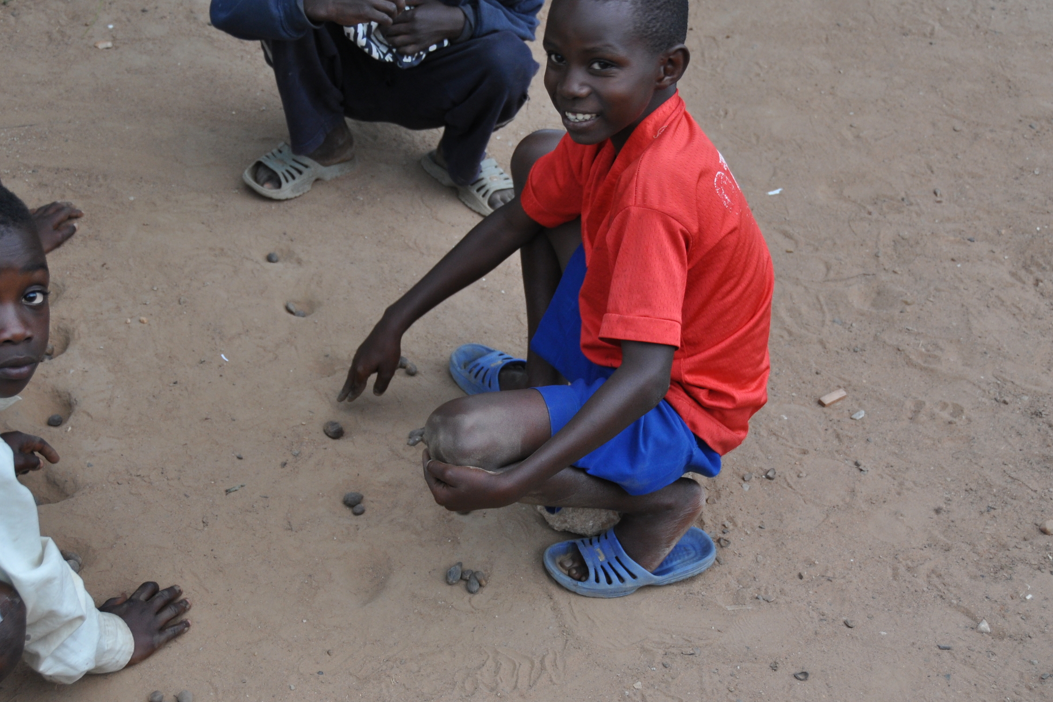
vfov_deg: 20.9
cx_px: 542
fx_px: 1901
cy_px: 403
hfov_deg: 31.0
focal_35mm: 65
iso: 400
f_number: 4.5
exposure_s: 1/80
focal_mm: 34
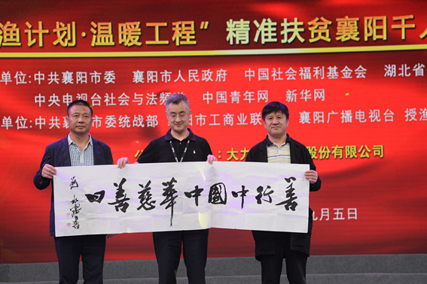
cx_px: 188
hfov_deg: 17.1
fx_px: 1423
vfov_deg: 11.4
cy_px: 170
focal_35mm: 120
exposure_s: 1/125
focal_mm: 85
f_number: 4
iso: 200
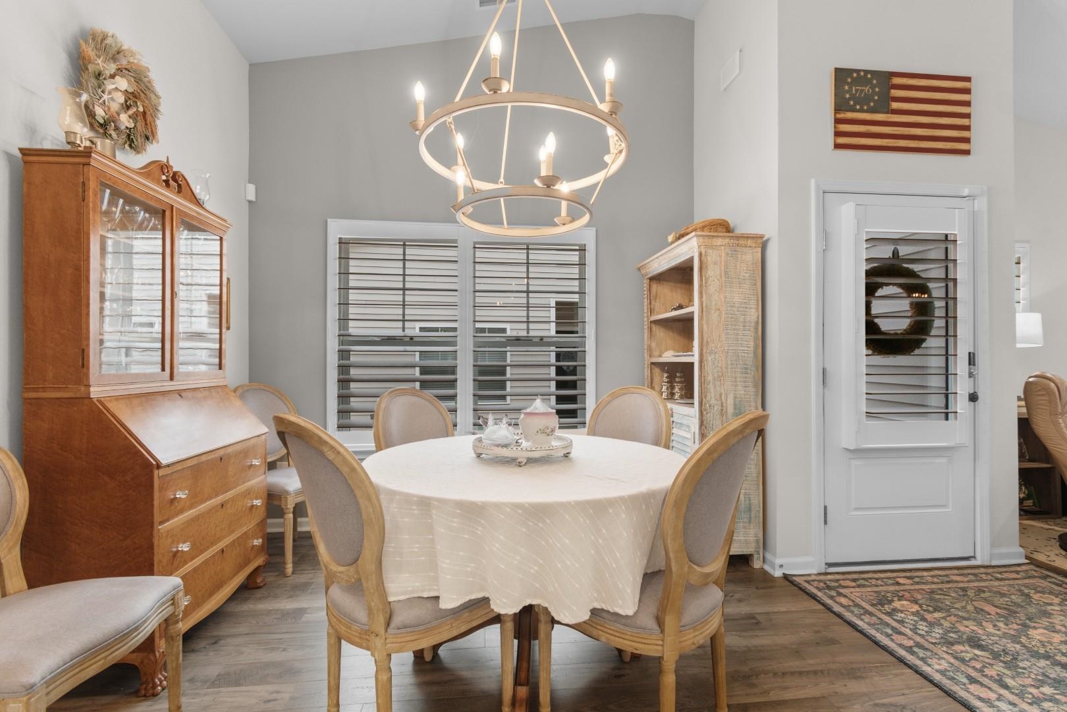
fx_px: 445
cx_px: 534
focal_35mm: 15
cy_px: 356
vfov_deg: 77.3
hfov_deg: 100.4
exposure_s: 1/3
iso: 100
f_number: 4.5
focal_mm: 10
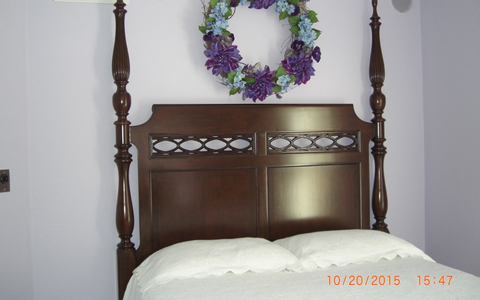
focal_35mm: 41
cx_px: 238
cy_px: 135
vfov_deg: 31.2
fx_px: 536
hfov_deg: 48.2
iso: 200
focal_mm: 7.9
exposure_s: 1/60
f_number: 2.8
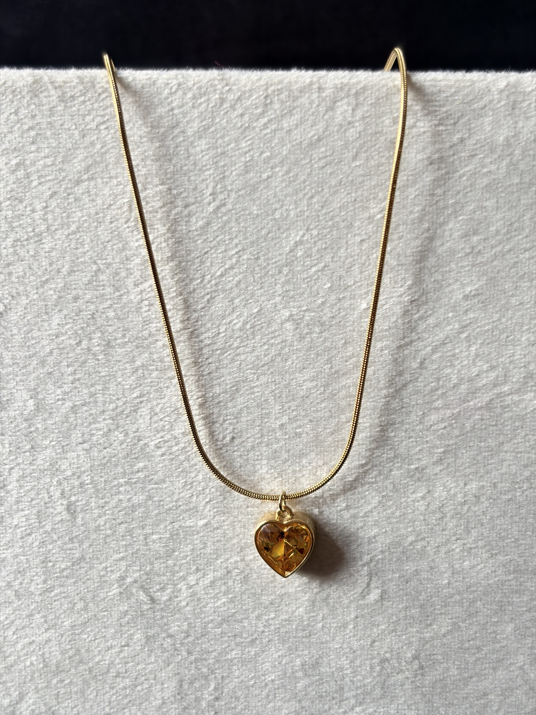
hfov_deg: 28.0
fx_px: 1074
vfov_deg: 36.8
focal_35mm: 52
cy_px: 358
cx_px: 268
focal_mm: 5.96
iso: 50
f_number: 1.6
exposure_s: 1/60
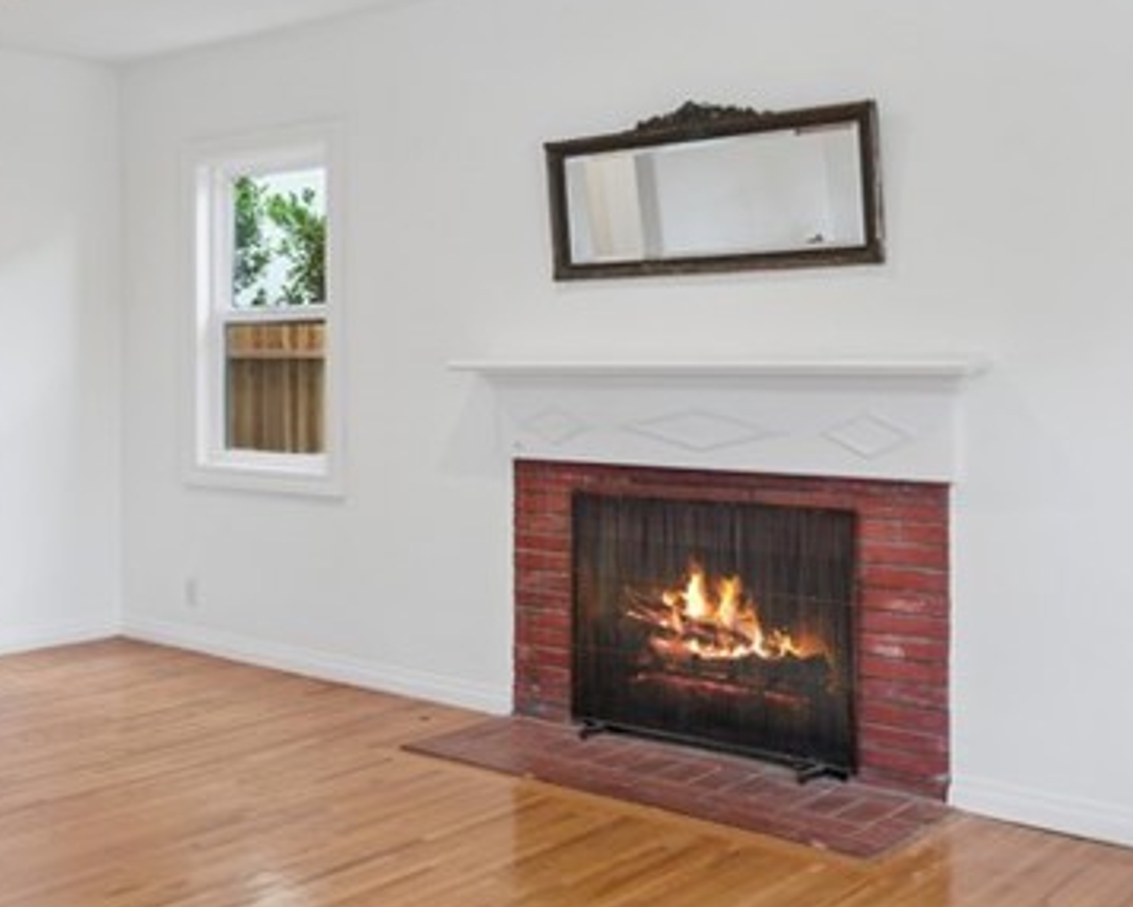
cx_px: 359
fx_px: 1443
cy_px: 379
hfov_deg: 42.2
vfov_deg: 34.8
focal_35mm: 43
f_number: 8
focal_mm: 16
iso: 320
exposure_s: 1/20
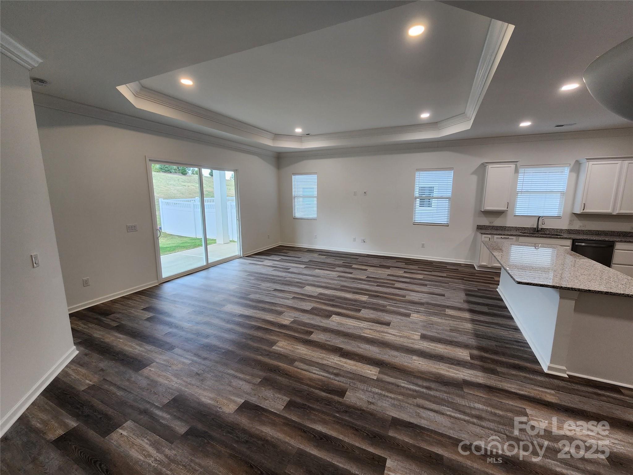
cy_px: 238
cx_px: 316
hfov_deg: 106.2
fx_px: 238
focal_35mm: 13
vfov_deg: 89.9
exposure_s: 1/60
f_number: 2.2
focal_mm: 2.2
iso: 100
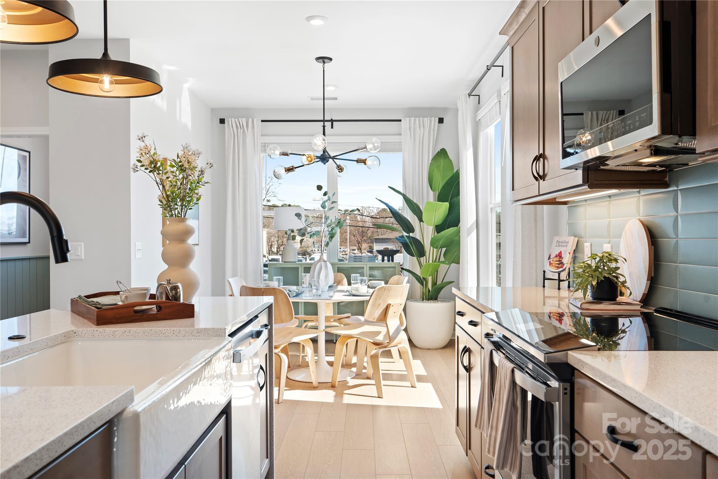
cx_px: 359
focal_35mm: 30
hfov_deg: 61.9
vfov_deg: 43.6
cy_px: 240
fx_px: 598
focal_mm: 30
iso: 160
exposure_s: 1/13
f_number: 7.1
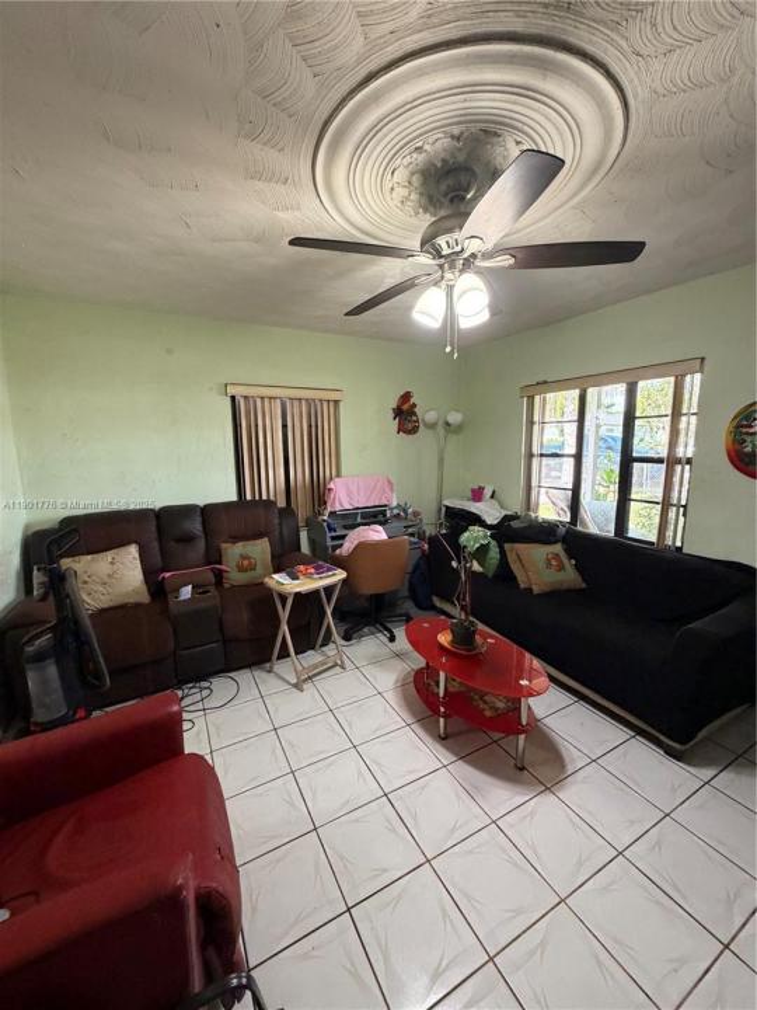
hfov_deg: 85.7
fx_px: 408
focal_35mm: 14
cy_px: 505
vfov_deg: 102.1
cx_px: 378
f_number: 2.2
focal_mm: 2.22
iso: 320
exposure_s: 1/60
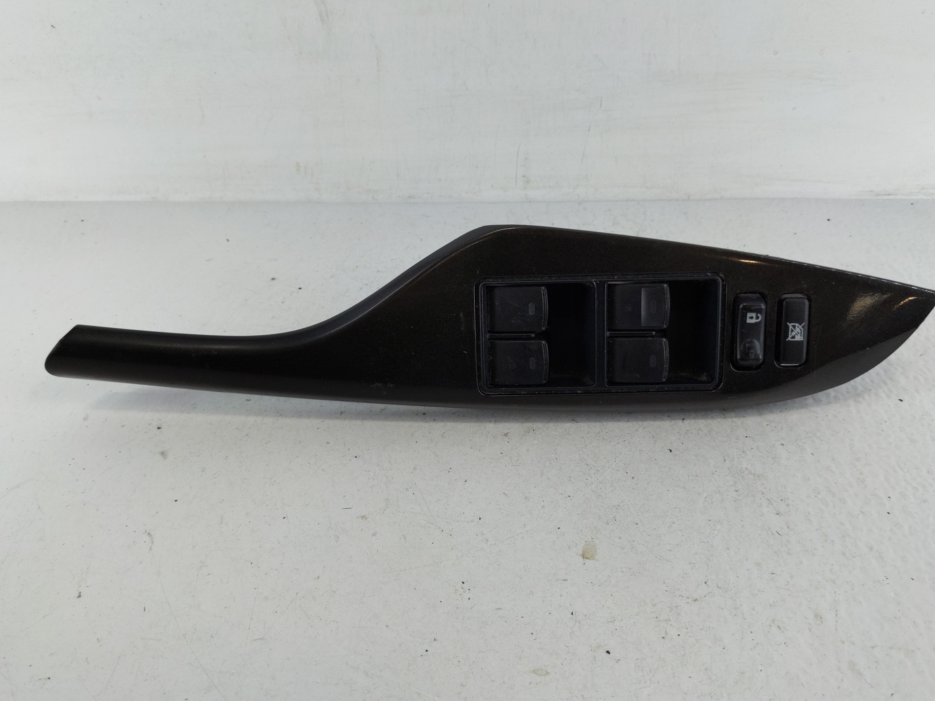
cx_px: 489
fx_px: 729
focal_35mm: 27
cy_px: 353
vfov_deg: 51.4
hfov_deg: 65.3
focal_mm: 4.38
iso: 57
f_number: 1.73
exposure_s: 1/124
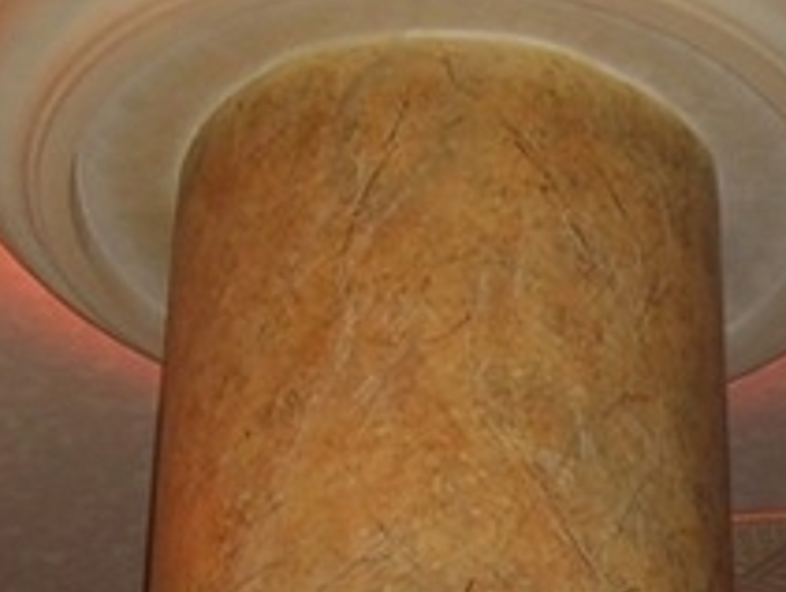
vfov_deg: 13.5
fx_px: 2388
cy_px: 823
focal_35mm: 105
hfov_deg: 17.9
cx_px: 909
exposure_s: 1/50
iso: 100
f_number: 2.8
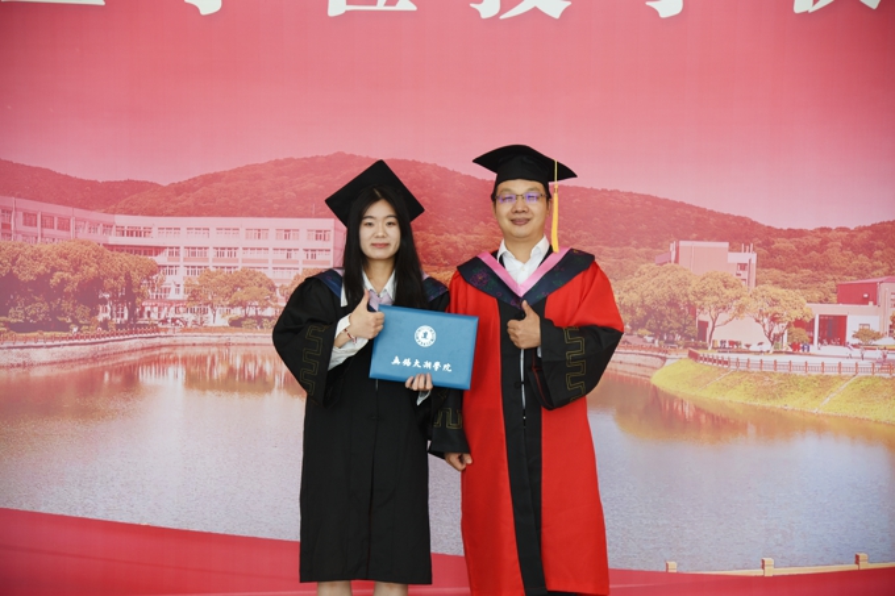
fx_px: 1640
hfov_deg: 30.5
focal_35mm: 66
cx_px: 448
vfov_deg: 20.6
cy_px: 298
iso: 180
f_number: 4
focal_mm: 66
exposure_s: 1/80
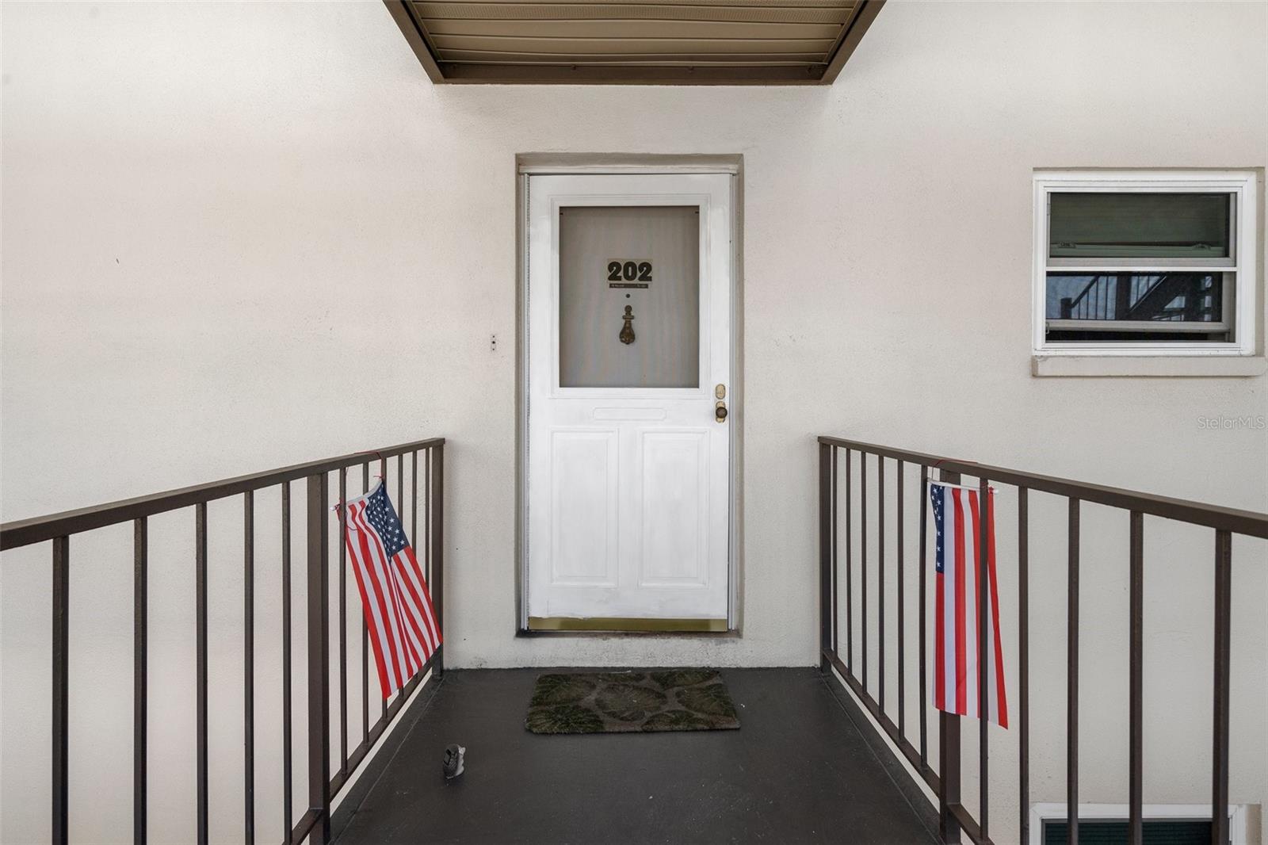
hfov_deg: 90.0
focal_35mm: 18
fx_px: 634
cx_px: 634
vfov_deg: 67.4
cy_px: 422
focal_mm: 18
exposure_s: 1/200
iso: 320
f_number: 8
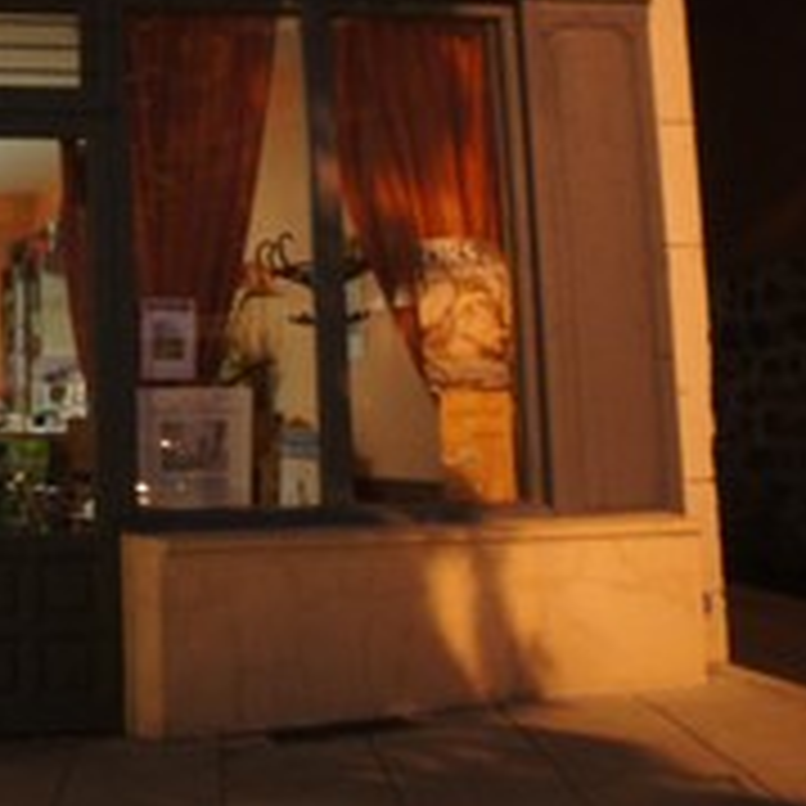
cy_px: 146
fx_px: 1554
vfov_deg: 28.4
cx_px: -68
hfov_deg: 26.8
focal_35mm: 59
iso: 1600
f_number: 3.5
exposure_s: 1/15
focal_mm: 18
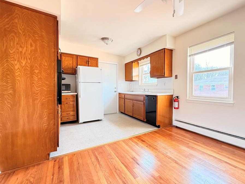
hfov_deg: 94.2
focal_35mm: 16
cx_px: 135
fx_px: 113
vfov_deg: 78.1
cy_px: 92
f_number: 2.2
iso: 320
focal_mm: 2.22
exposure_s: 1/60
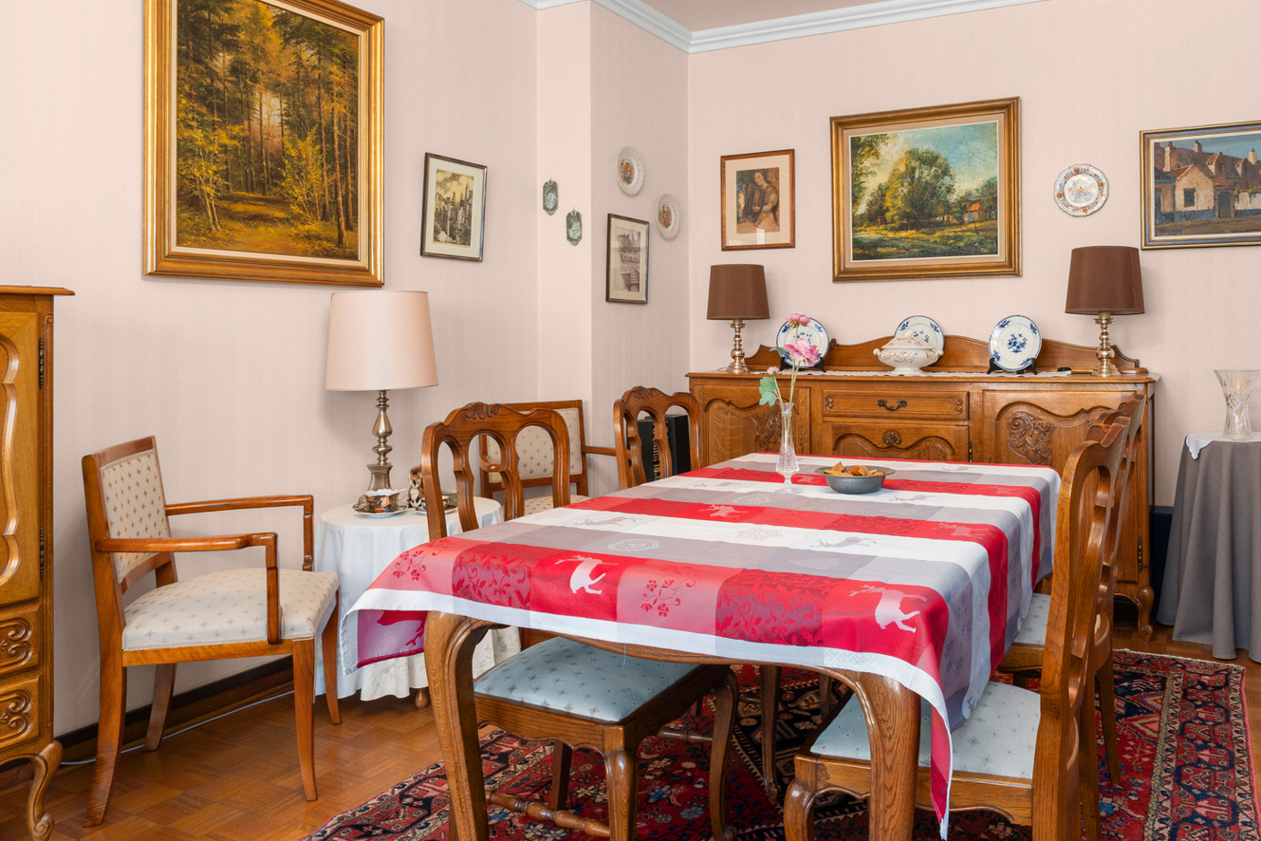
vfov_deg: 49.3
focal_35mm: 26
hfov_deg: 68.6
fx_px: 911
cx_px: 769
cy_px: 340
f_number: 11
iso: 250
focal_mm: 16
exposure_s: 1.3
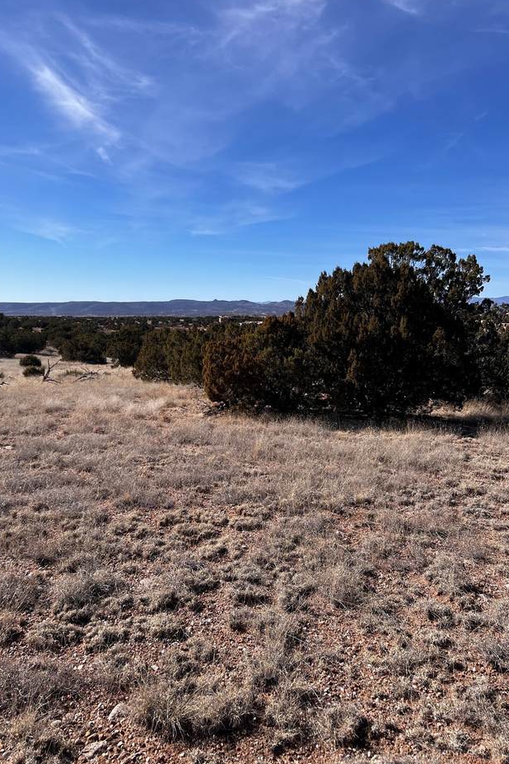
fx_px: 594
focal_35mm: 28
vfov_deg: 65.5
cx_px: 232
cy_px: 373
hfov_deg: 46.4
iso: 50
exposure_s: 1/4831
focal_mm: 5.7
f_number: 1.5
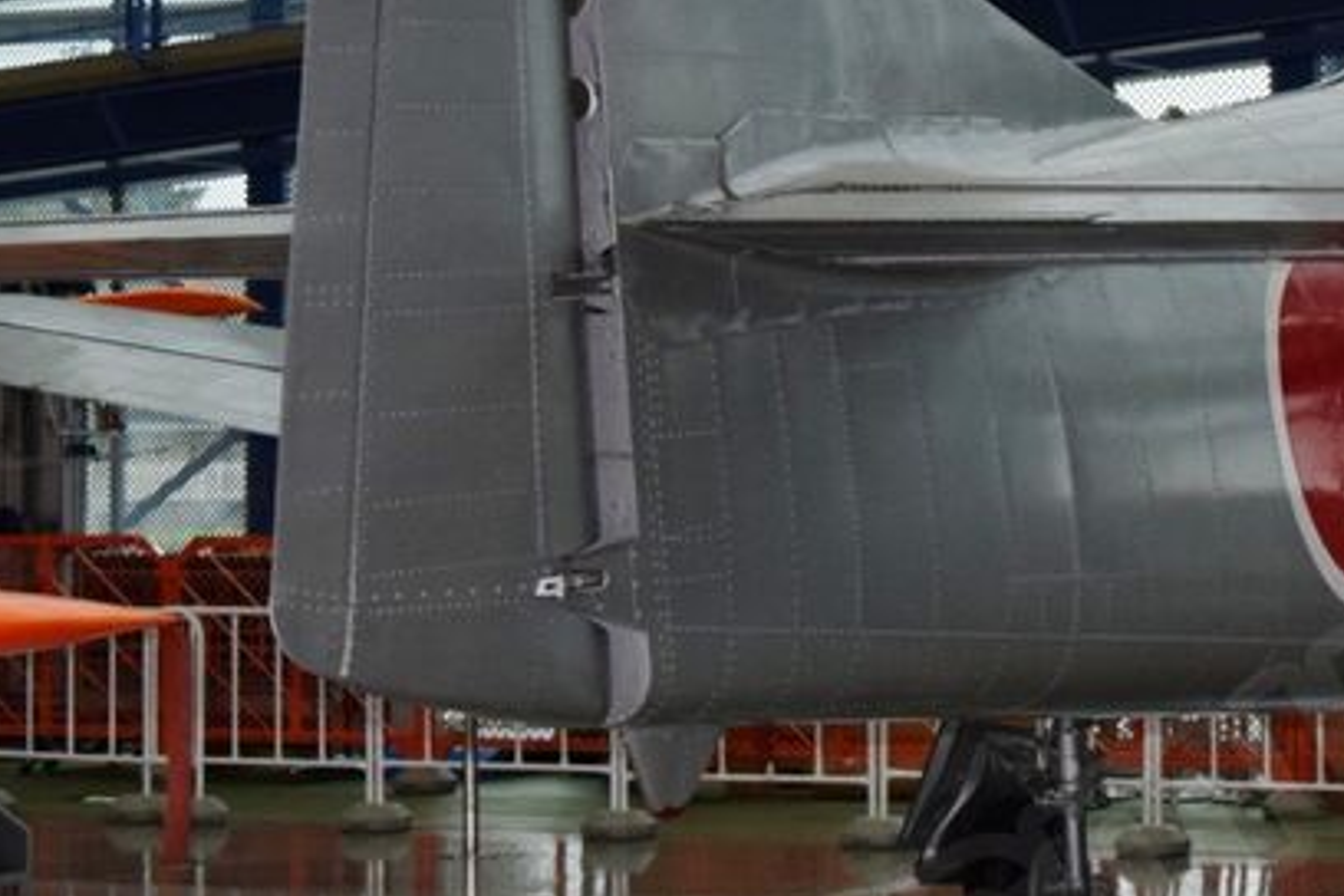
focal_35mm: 113
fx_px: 4218
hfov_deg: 17.6
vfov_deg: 12.1
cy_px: 292
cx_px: 1397
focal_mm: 24
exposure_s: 1/125
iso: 800
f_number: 5.6
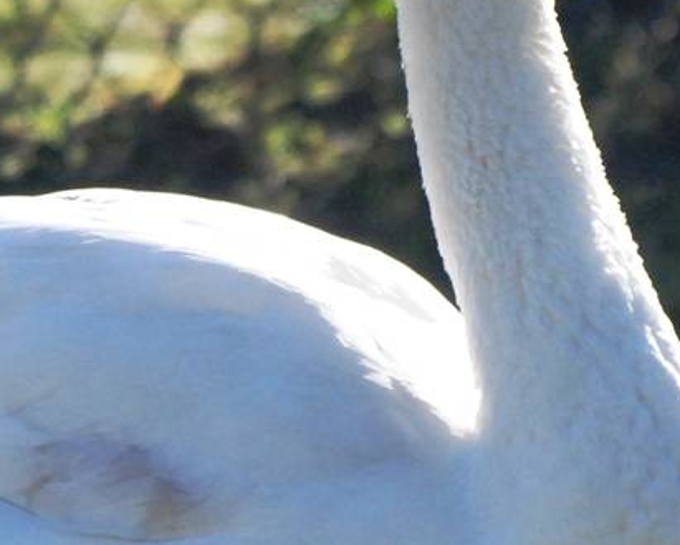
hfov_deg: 1.6
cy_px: 441
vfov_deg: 1.3
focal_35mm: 1208
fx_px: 24317
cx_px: 119
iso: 1000
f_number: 6.3
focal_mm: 220
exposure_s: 1/2500
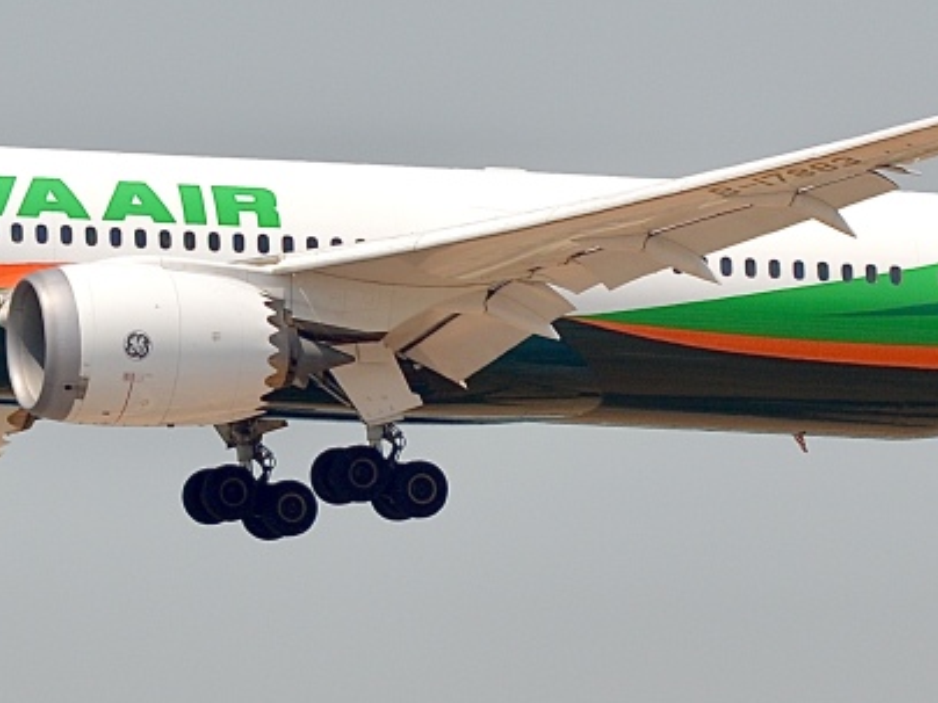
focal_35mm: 599
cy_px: 202
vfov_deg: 2.5
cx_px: 351
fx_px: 16231
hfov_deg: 3.3
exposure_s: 1/640
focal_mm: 140
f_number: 6.3
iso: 100
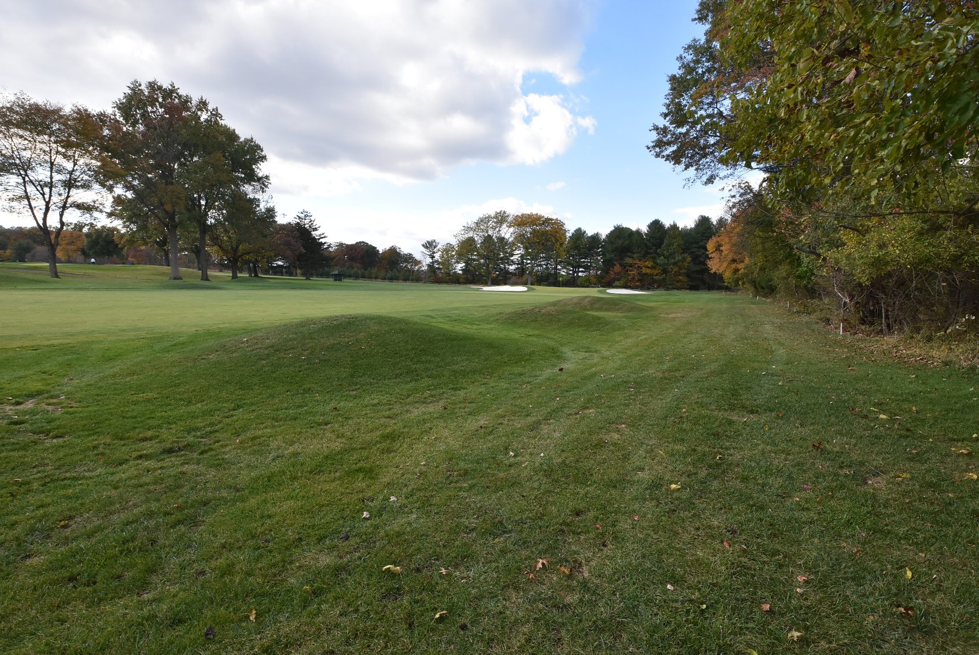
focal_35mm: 15
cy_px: 328
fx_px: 408
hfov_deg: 100.3
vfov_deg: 77.4
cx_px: 490
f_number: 8
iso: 560
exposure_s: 1/500
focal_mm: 10
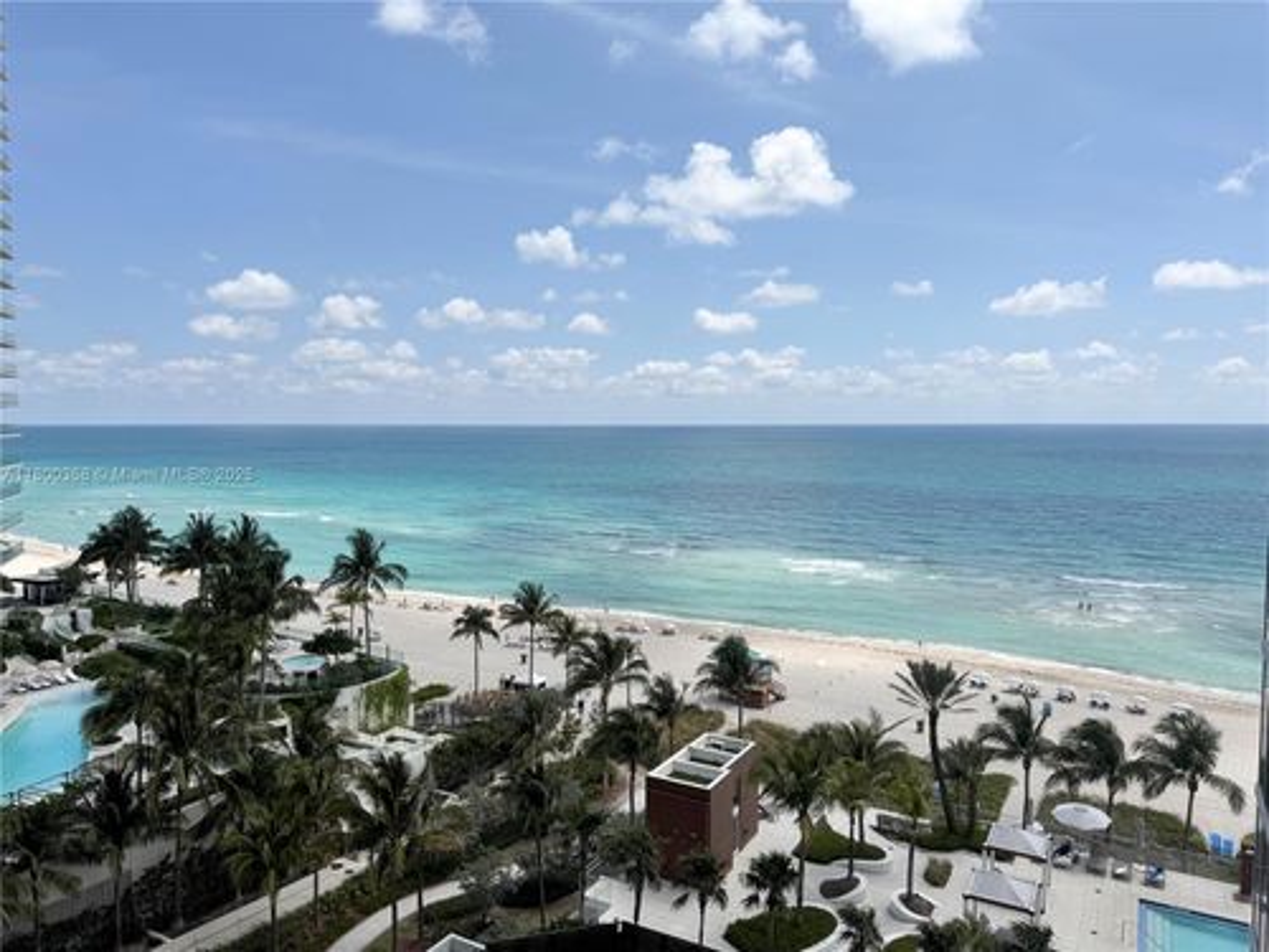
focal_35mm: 24
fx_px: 880
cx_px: 634
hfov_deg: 71.6
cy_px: 476
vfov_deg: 56.8
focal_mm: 6.76
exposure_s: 1/9009
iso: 80
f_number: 1.78
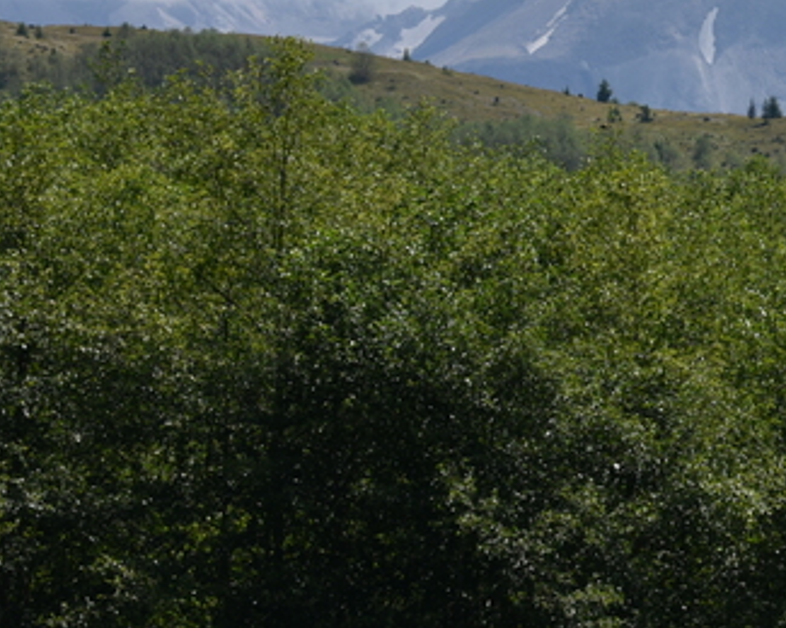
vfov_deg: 6.8
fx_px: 5327
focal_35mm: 229
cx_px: 1441
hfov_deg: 8.1
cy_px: 176
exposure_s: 1/320
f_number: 9
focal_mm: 62
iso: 100
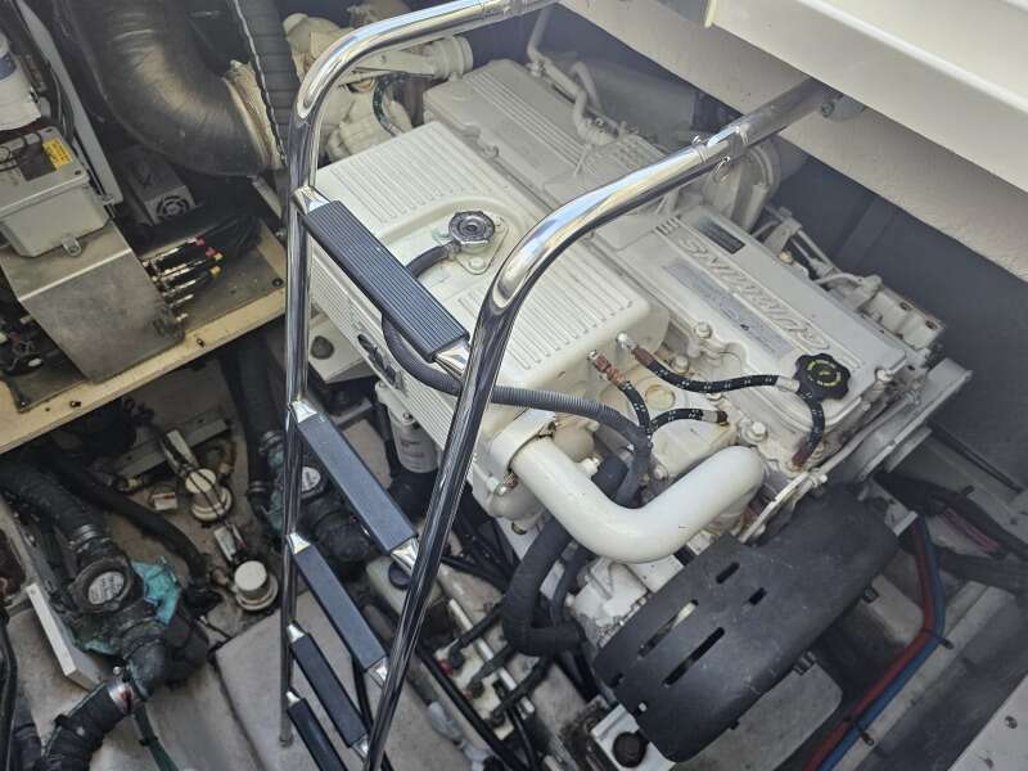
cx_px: 514
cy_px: 386
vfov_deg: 58.9
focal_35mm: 23
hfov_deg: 73.9
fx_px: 683
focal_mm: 6.3
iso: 160
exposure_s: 1/180
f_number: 1.7
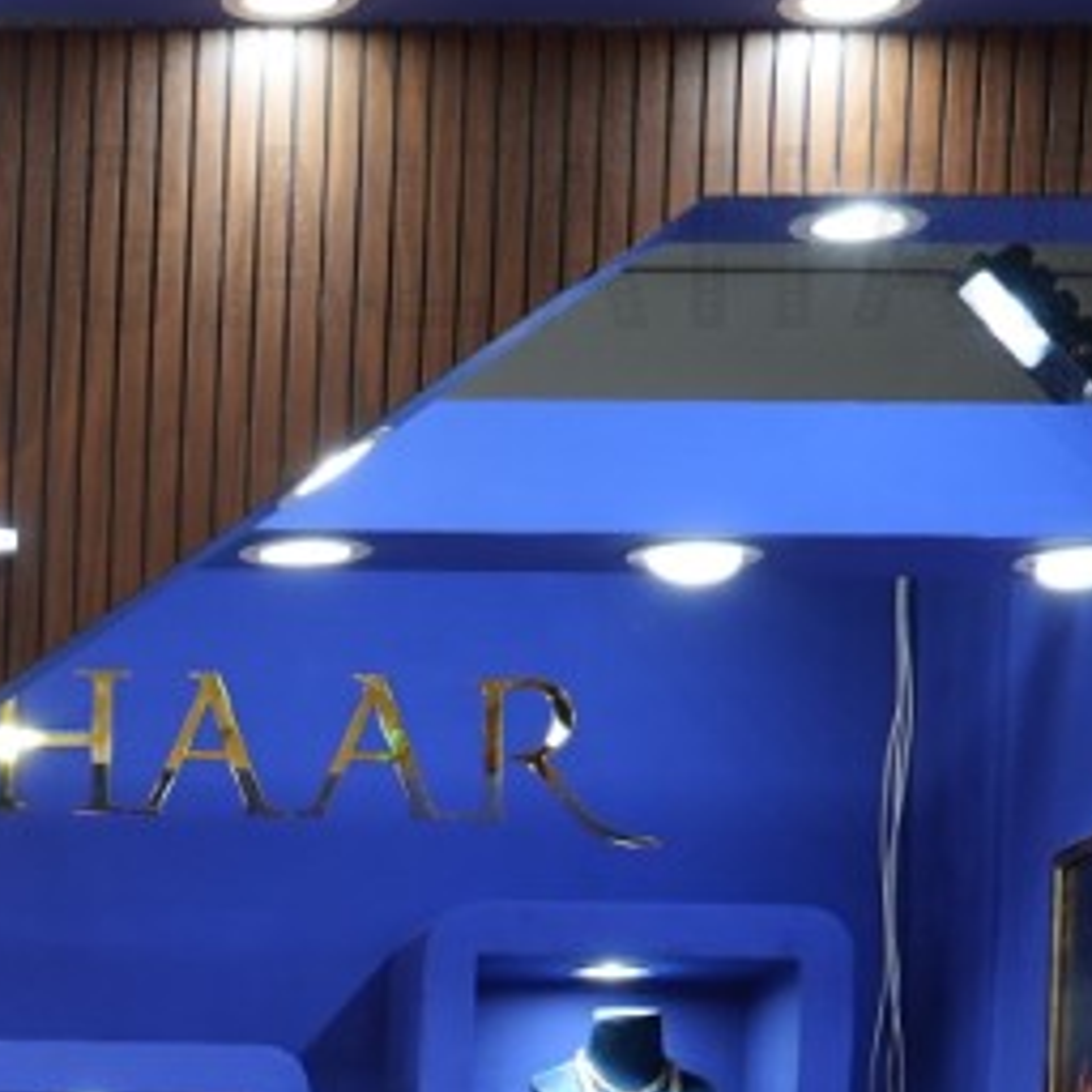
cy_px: 1734
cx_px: -702
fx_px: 4640
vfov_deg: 12.6
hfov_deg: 12.5
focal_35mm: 130
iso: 640
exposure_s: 1/125
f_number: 5
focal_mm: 28
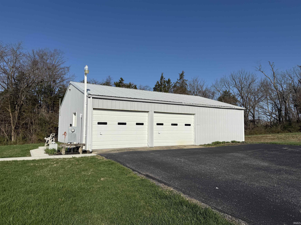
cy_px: 112
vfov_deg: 56.8
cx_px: 150
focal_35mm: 24
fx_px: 209
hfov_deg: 71.6
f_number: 1.78
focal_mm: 6.76
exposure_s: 1/9091
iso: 80
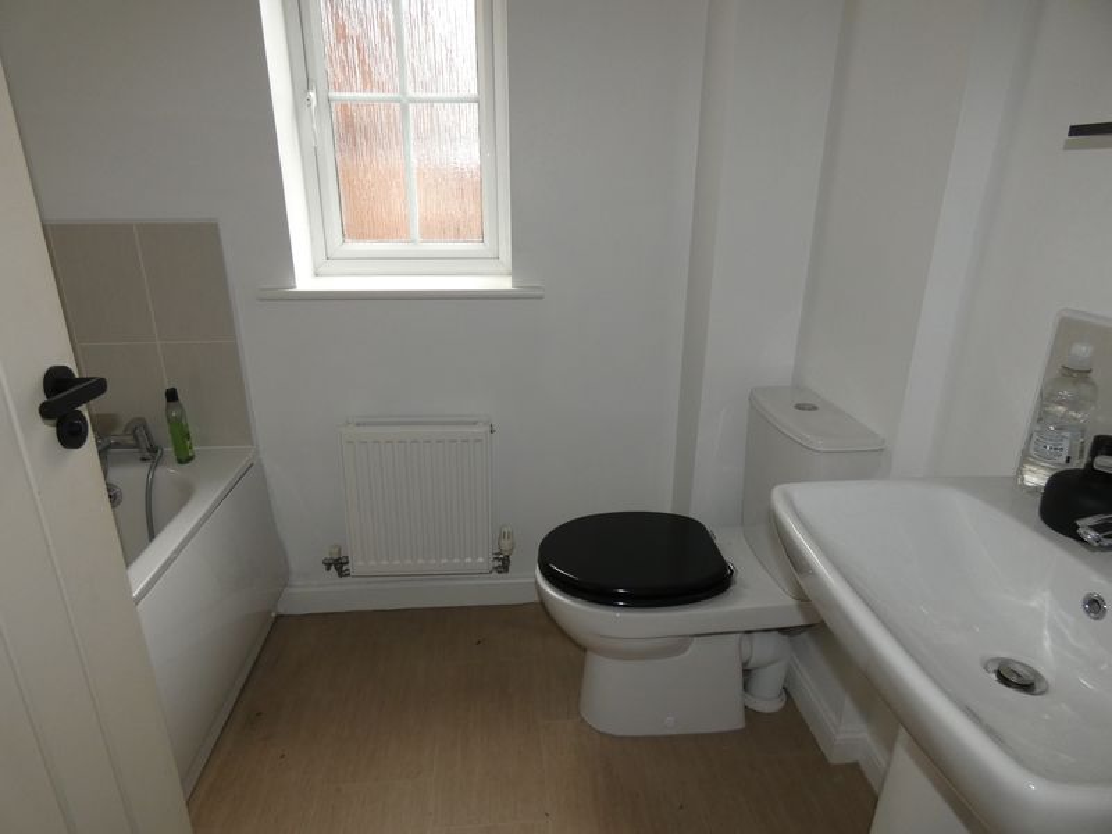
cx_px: 556
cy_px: 417
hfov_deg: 81.7
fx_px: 642
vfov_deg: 66.0
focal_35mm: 20
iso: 200
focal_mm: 3.6
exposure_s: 1/60
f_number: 2.8
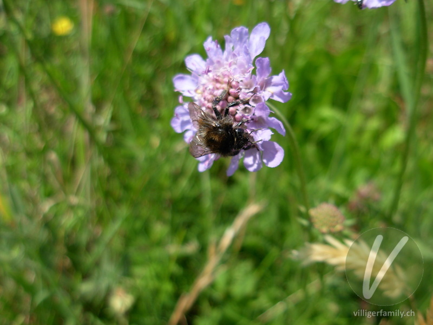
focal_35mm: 38
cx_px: 216
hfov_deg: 49.0
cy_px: 162
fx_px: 475
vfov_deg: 37.7
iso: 79
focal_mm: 6.3
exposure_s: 1/745
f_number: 2.9
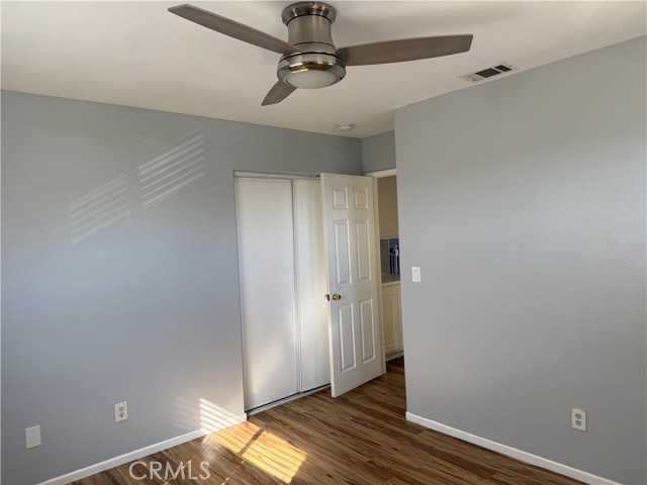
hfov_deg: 71.6
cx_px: 324
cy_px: 242
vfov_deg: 56.8
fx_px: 449
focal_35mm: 24
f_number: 1.78
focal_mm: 6.76
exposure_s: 1/216
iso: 100
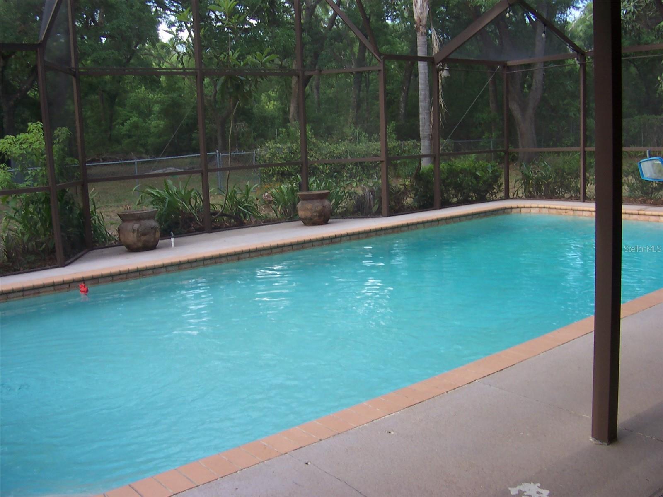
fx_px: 709
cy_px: 248
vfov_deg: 38.7
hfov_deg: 50.1
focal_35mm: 37
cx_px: 332
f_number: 2.8
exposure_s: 1/180
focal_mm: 5.6
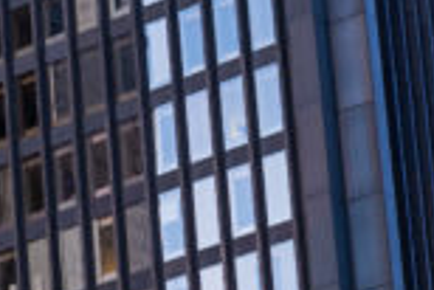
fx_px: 3053
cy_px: 931
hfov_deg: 7.4
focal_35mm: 253
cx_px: -744
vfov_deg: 5.1
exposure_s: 3
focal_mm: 38
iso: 125
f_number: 8
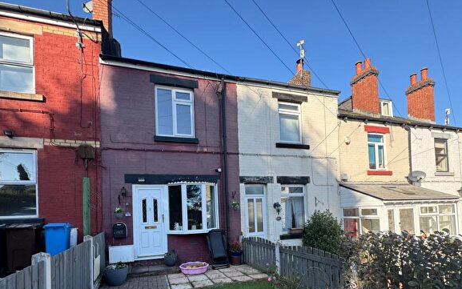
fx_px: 227
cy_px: 209
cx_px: 215
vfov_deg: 62.2
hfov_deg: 90.9
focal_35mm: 18
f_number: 2.2
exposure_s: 1/386
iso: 40
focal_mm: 2.22
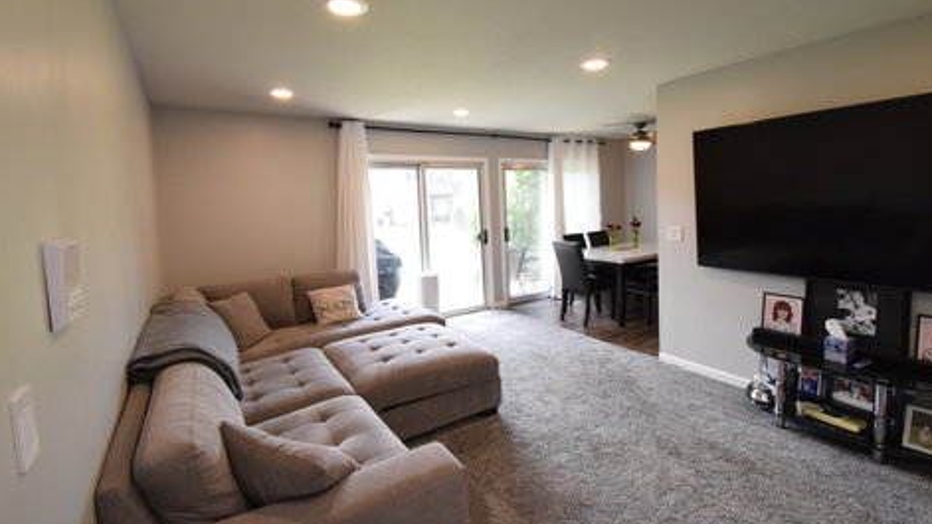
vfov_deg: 66.7
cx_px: 469
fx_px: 395
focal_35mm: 16
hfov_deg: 99.4
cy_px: 221
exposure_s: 1/100
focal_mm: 10
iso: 3200
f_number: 10
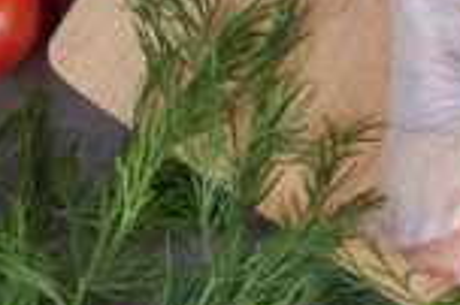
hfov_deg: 8.7
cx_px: 938
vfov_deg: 6.1
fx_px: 2834
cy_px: 495
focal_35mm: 222
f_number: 9
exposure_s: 1/160
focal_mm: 44
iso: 250
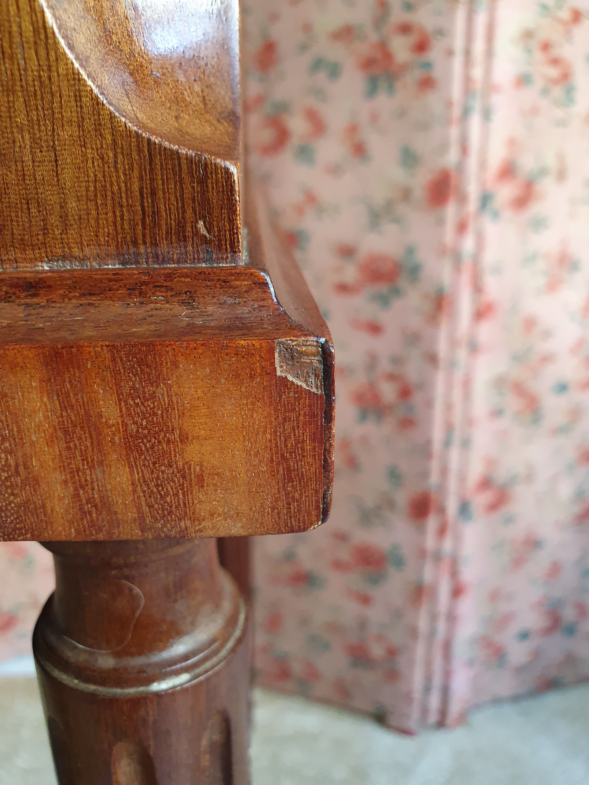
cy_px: 392
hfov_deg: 53.1
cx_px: 294
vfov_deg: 67.3
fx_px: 590
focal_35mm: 26
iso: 500
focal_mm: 4.32
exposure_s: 1/50
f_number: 2.4
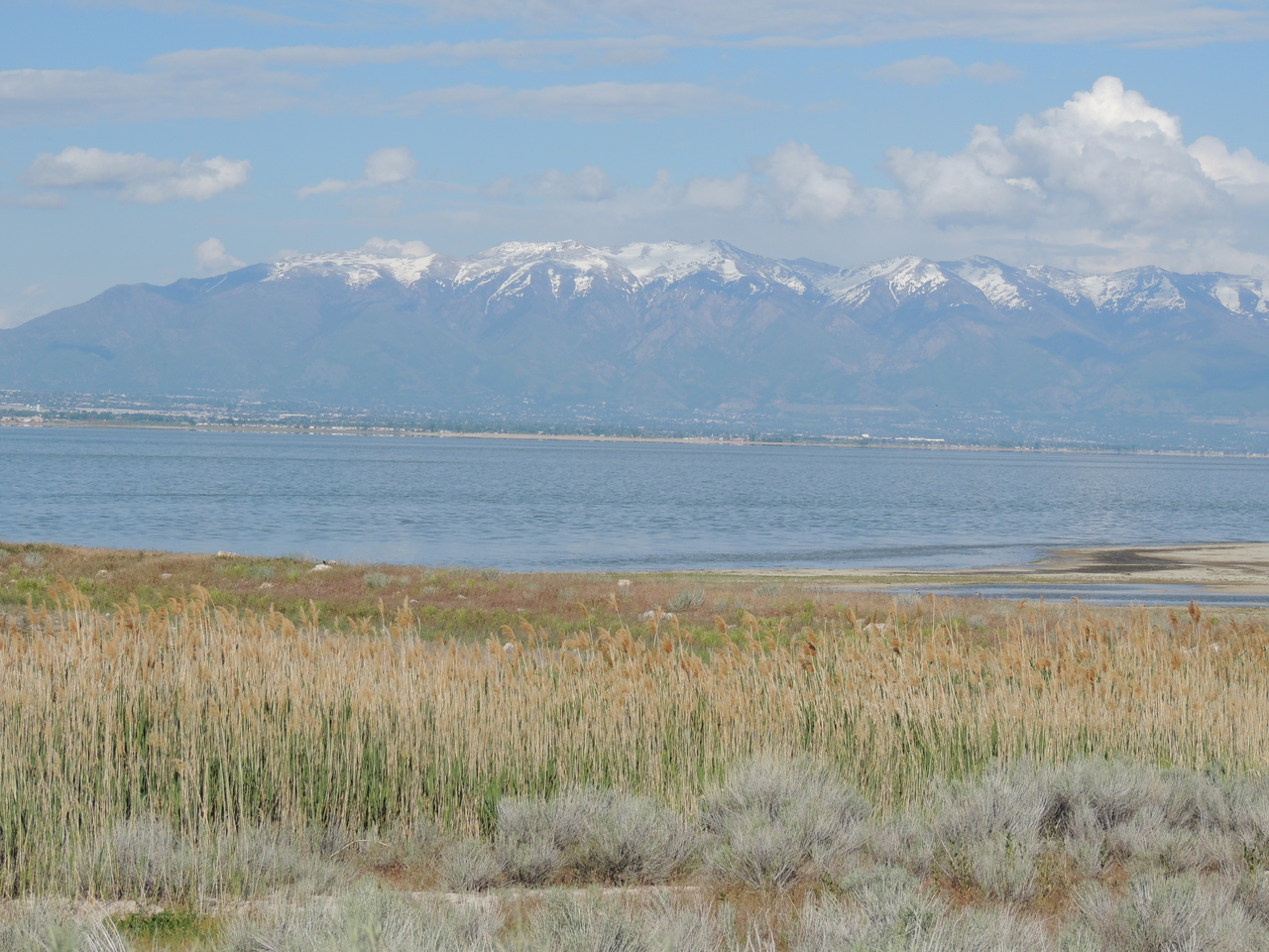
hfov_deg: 18.7
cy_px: 476
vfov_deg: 14.1
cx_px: 634
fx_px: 3849
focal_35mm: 105
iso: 100
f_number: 4.2
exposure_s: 1/1250
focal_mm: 18.7
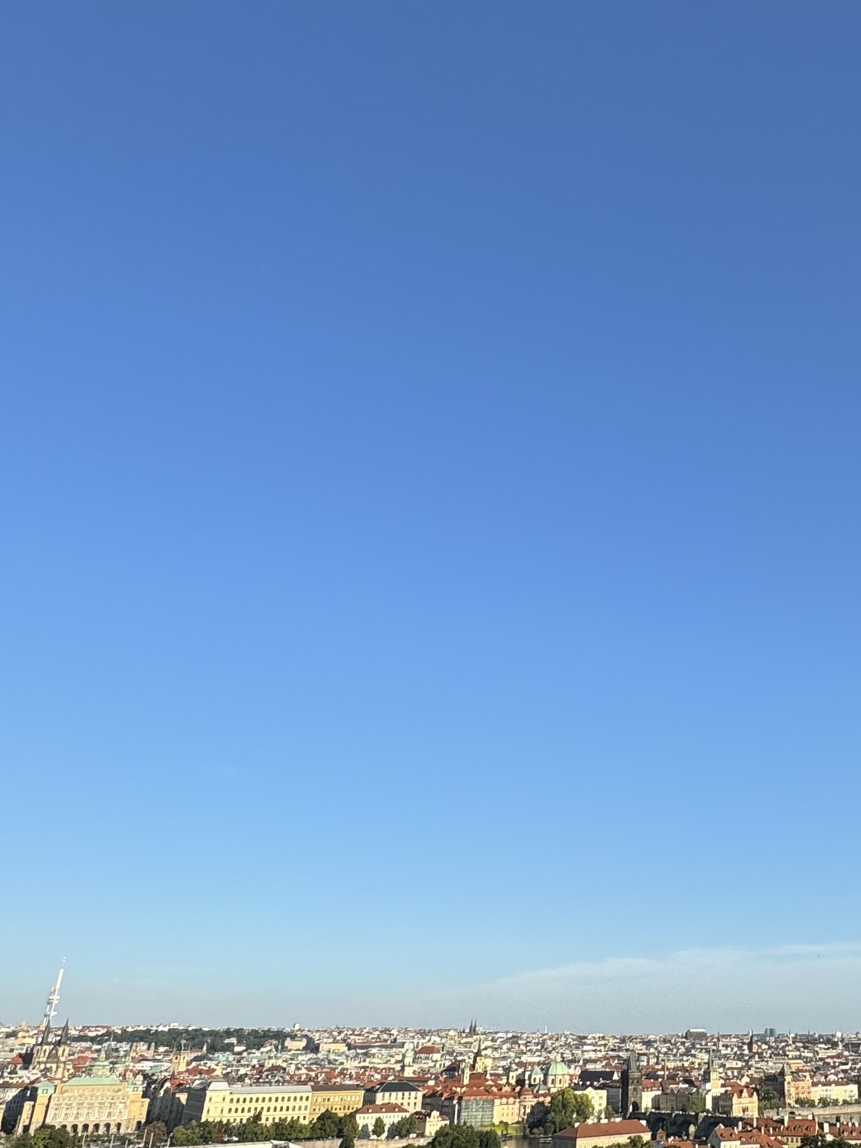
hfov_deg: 43.1
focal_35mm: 31
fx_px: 1028
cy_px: 597
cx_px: 705
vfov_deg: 58.3
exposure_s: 1/1880
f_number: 2.2
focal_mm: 2.22
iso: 40
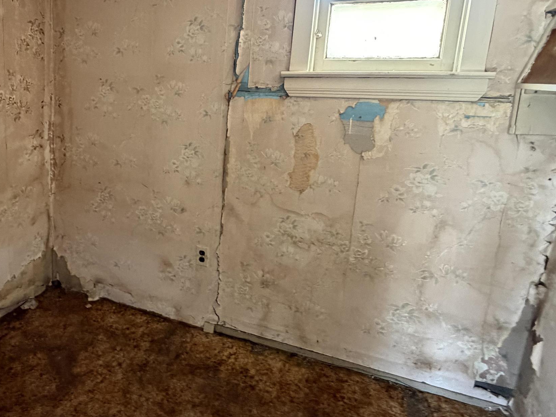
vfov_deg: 52.5
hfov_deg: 64.3
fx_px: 418
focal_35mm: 26
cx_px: 157
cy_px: 155
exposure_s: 1/60
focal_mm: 2.22
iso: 640
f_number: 2.2
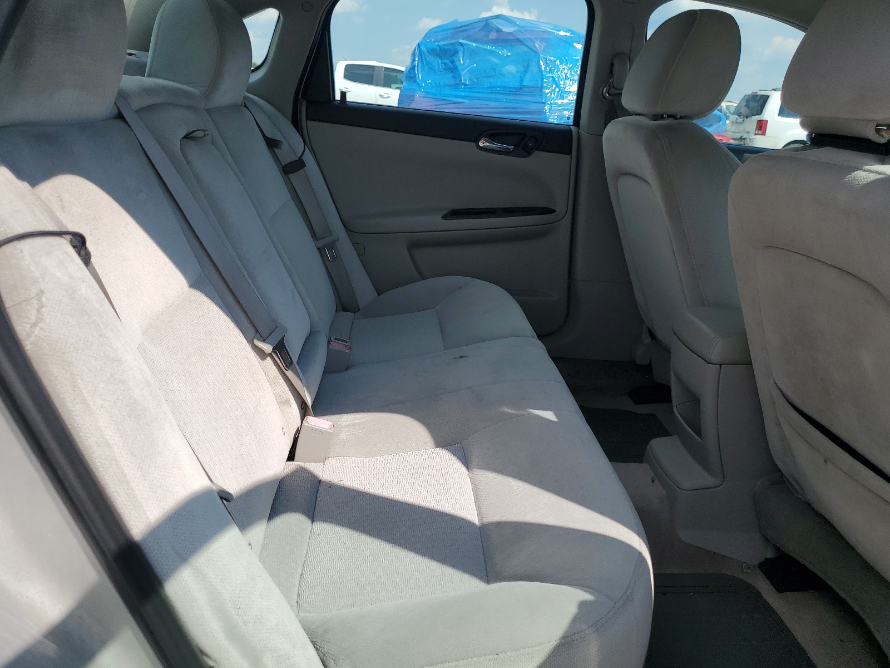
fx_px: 668
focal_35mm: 26
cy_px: 334
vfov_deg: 53.1
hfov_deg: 67.3
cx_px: 445
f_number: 1.5
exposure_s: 1/3333
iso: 50
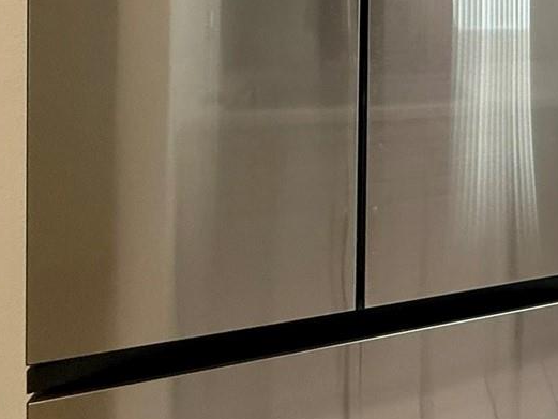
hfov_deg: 33.4
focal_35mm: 43
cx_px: 708
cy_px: -11
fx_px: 693
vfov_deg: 30.9
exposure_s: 1/120
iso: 200
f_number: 2.2
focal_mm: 2.22
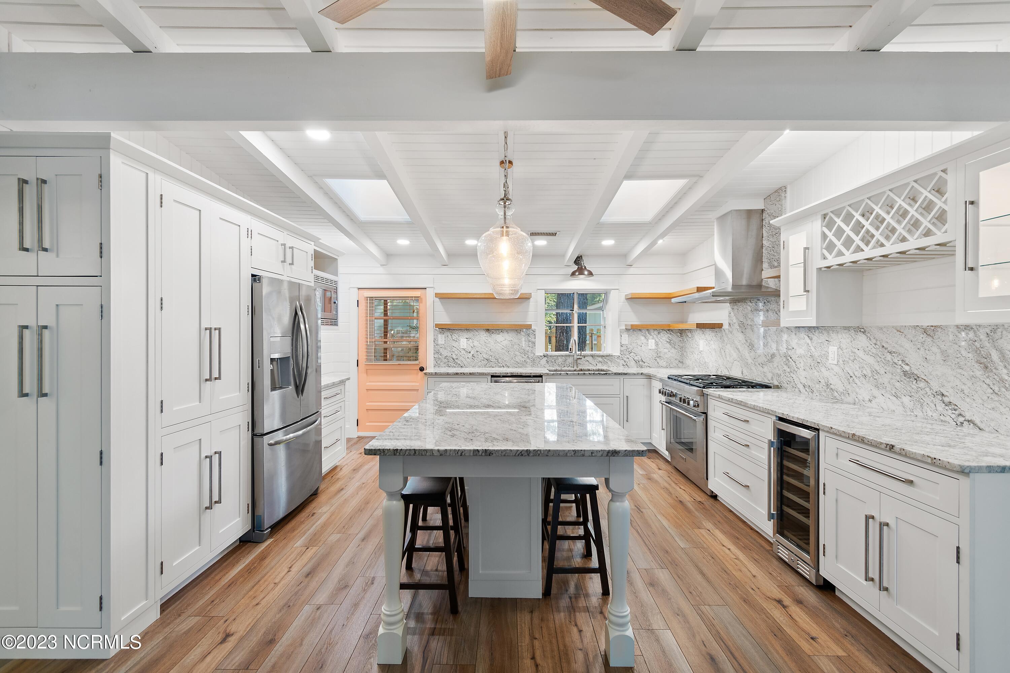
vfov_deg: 77.3
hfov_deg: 100.4
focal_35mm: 15
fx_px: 421
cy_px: 336
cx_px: 505
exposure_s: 1/4
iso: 100
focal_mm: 10
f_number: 4.5
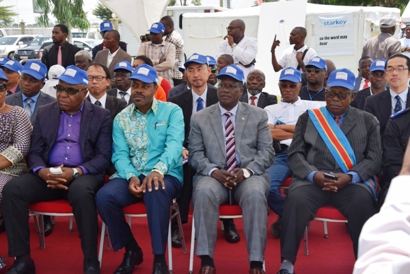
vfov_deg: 18.9
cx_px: 205
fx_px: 820
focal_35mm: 72
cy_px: 137
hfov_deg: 28.1
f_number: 8
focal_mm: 48
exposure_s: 1/250
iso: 200
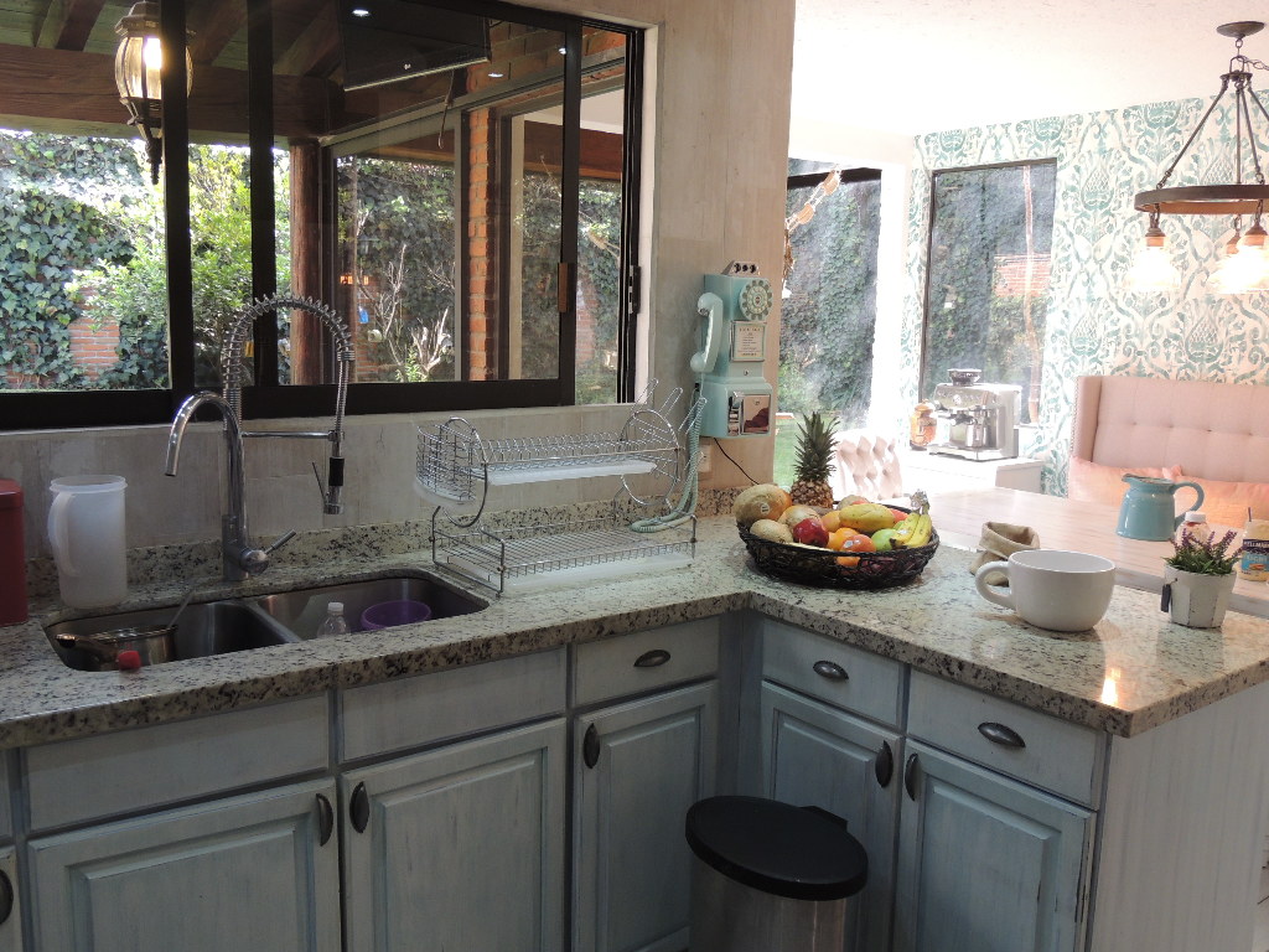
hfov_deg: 60.0
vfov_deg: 46.8
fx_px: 1100
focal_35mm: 30
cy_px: 476
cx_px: 634
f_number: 3.1
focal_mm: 5.3
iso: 200
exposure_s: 1/30
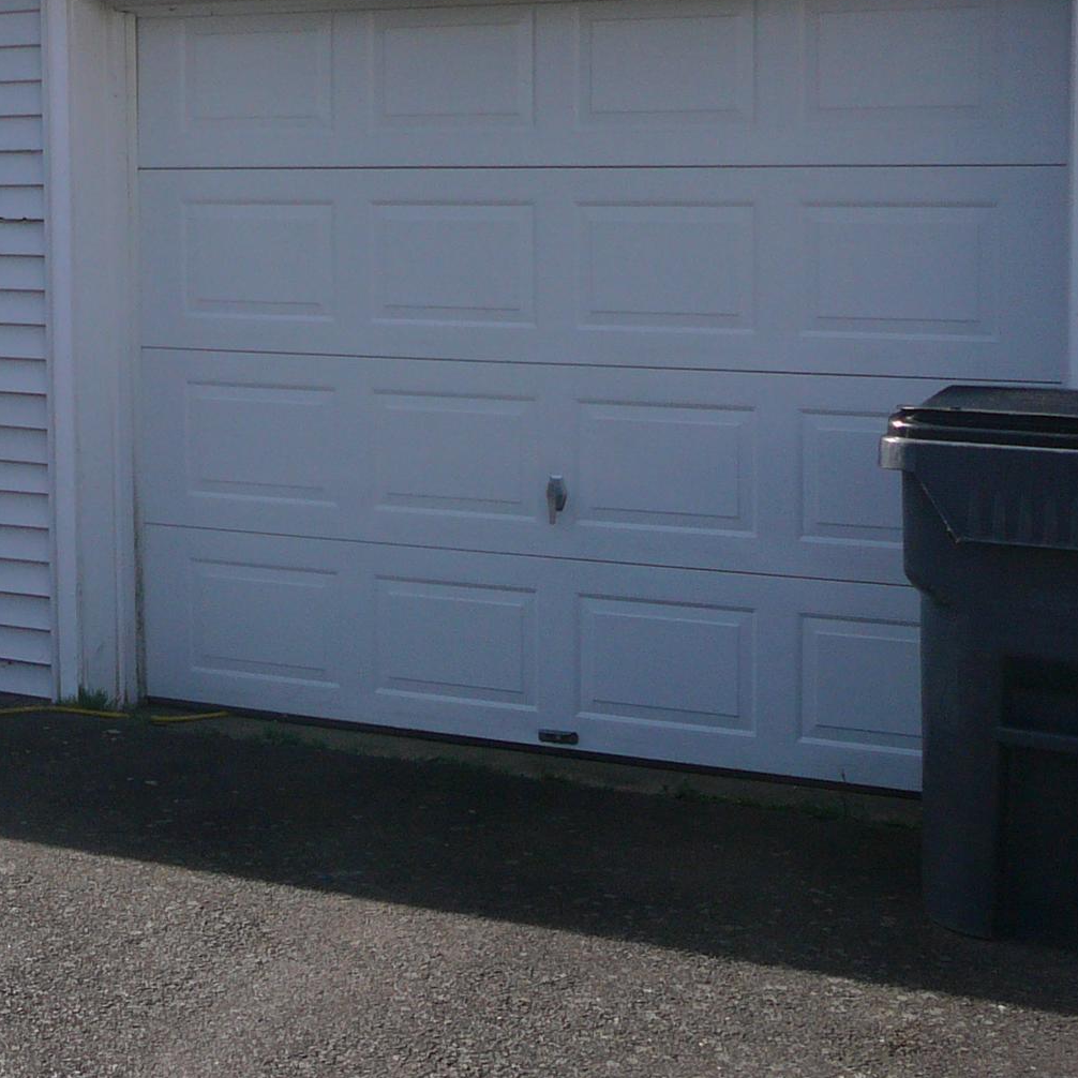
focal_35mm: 63
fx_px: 2220
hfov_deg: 26.8
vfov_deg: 27.0
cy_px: 293
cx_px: 220
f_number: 2.8
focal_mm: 5.2
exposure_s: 1/800
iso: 80
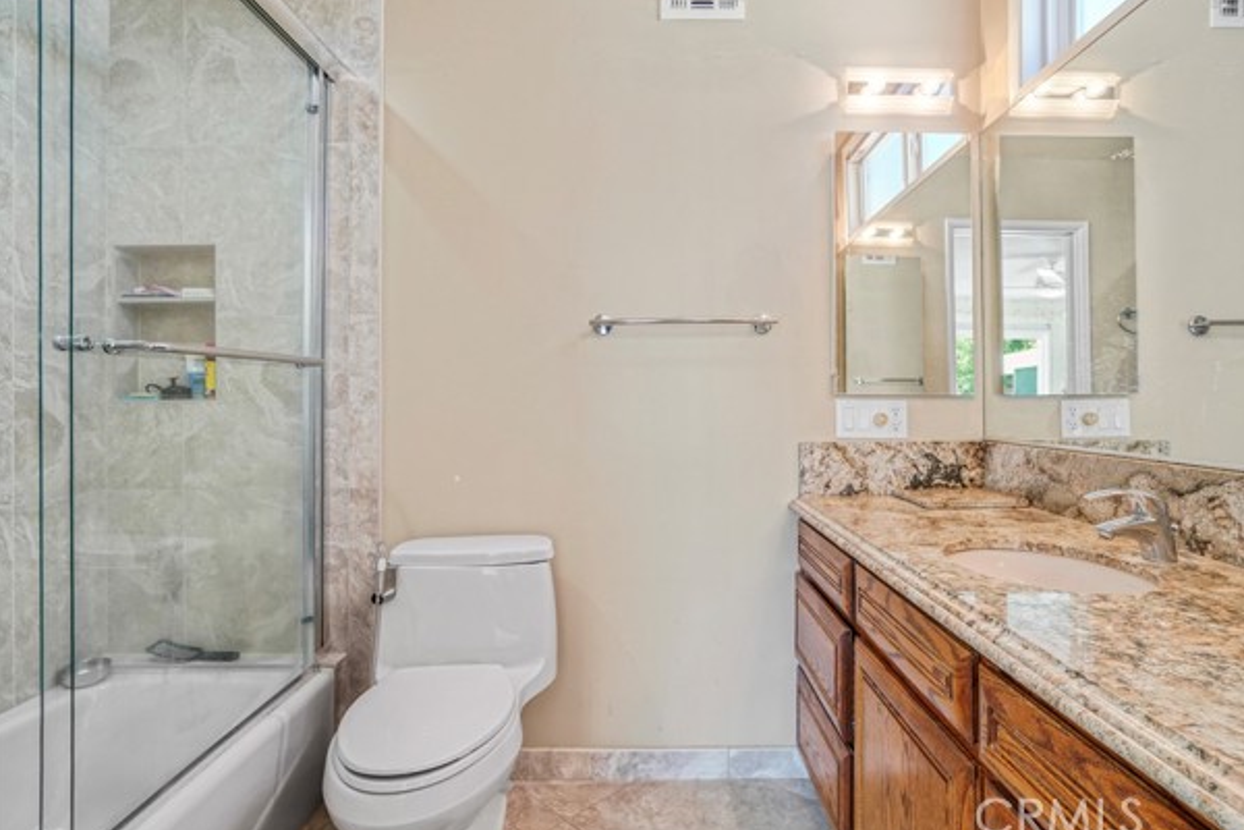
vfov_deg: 73.7
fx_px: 553
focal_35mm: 16
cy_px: 404
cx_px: 655
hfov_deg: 96.6
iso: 800
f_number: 4
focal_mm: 10
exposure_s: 1/25
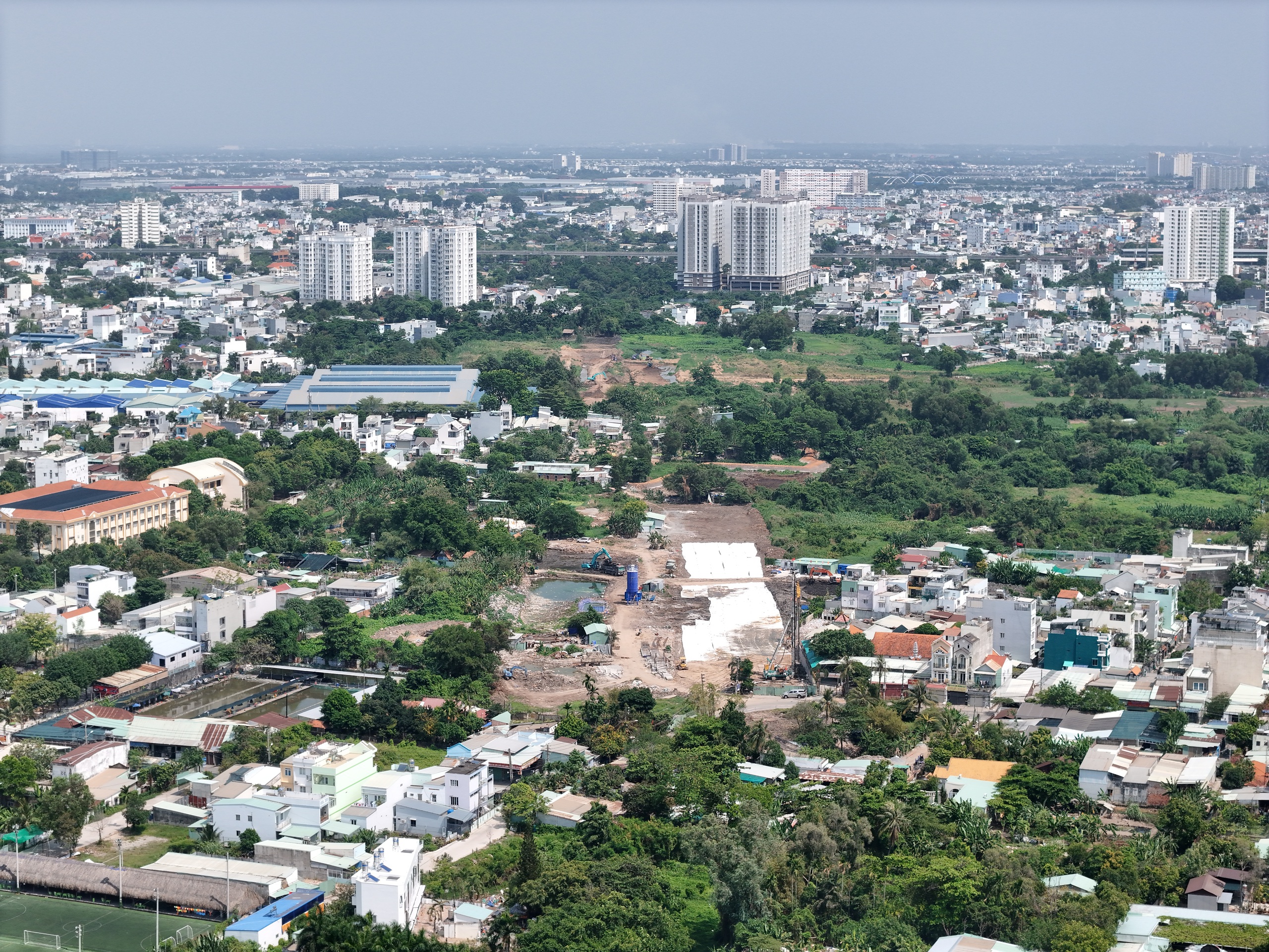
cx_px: 634
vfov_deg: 21.0
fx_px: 2566
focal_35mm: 70
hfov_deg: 27.8
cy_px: 476
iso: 100
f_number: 2.8
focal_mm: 19.35
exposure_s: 1/500
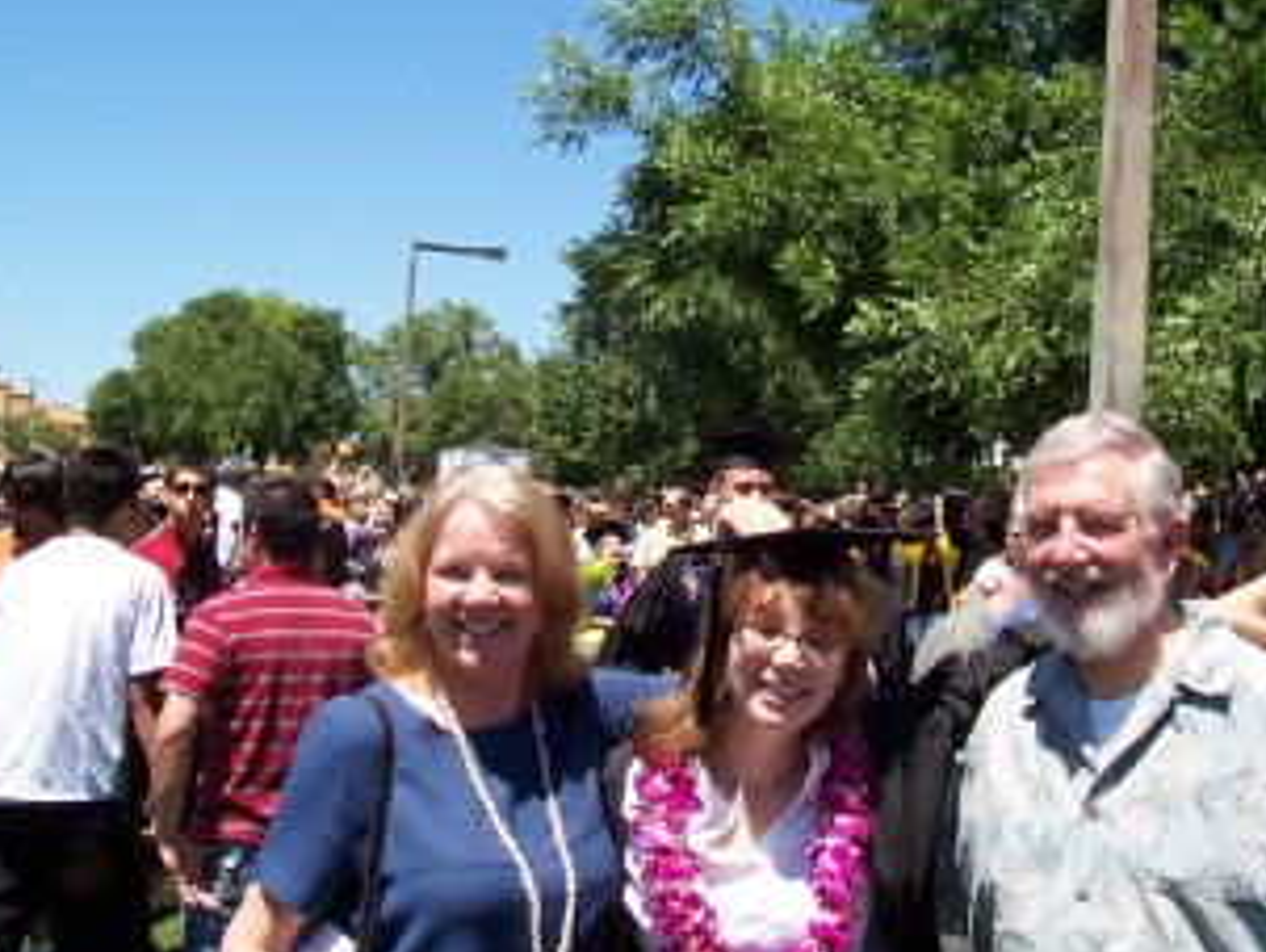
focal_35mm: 49
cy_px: 457
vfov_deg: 29.7
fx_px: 1793
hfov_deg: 38.8
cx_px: 734
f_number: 5.6
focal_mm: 5.6
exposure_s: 1/350
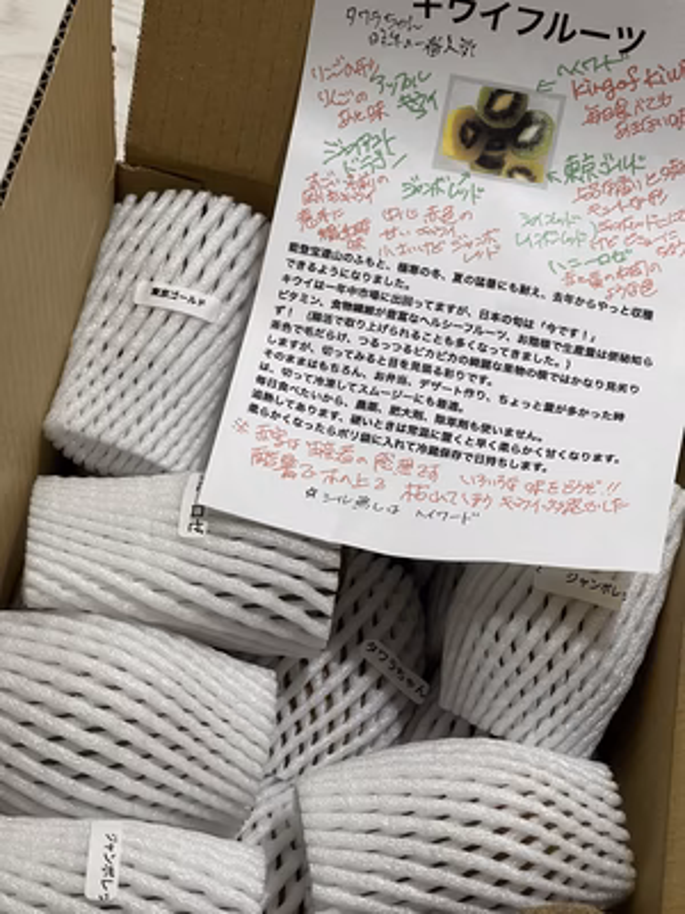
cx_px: 342
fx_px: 1689
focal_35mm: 64
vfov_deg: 30.3
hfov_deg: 22.9
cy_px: 457
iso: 320
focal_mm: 7.5
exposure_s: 1/53
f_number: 2.2
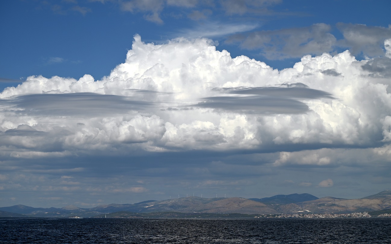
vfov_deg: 14.8
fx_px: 938
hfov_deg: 23.6
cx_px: 196
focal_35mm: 88
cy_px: 119
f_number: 8
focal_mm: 86
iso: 100
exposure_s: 1/1000
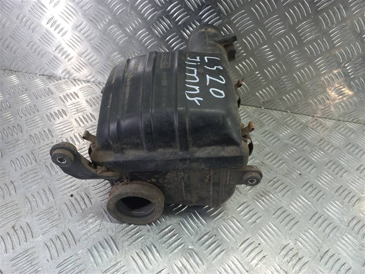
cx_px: 182
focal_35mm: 25
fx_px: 264
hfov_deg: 69.4
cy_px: 137
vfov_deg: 54.9
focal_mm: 4.6
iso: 80
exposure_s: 1/50
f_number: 1.8
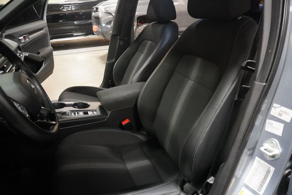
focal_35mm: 24
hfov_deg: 73.7
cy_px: 98
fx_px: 195
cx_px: 146
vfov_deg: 53.2
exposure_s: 1/60
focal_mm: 16
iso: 6400
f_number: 3.5
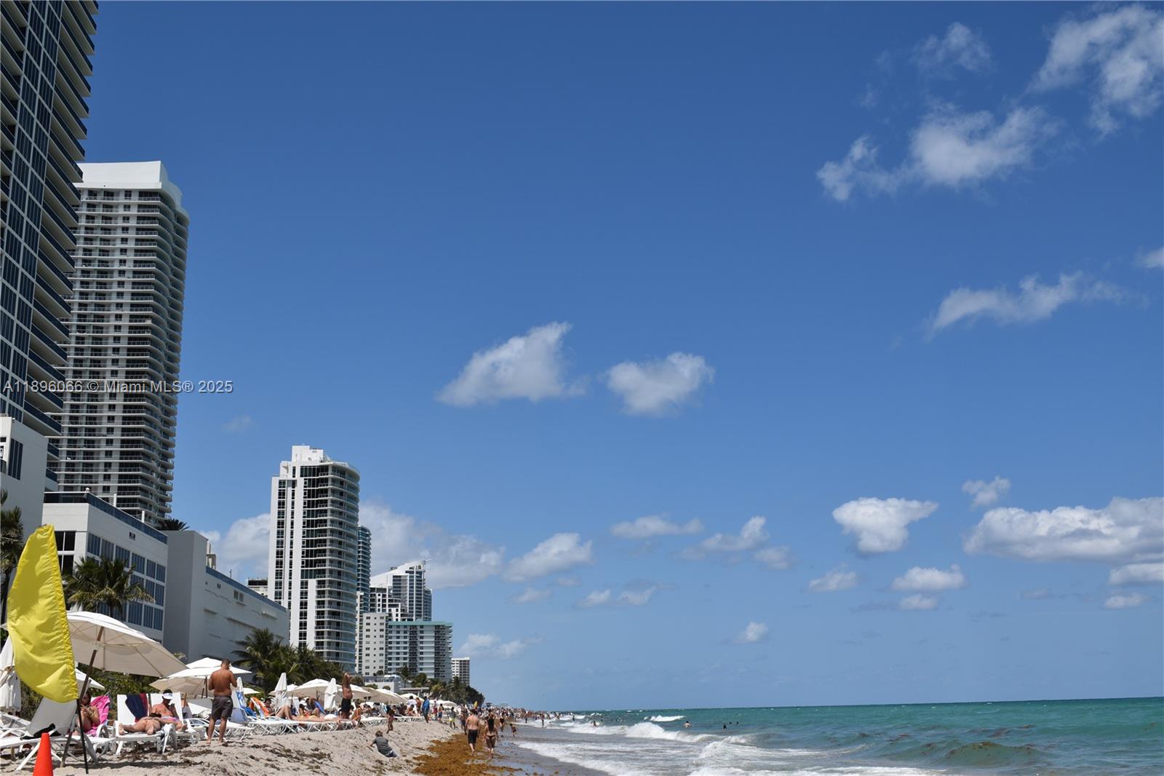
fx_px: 1261
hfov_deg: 49.6
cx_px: 582
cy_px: 388
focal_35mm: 39
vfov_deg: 34.2
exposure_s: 1/400
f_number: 10
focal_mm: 26
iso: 100
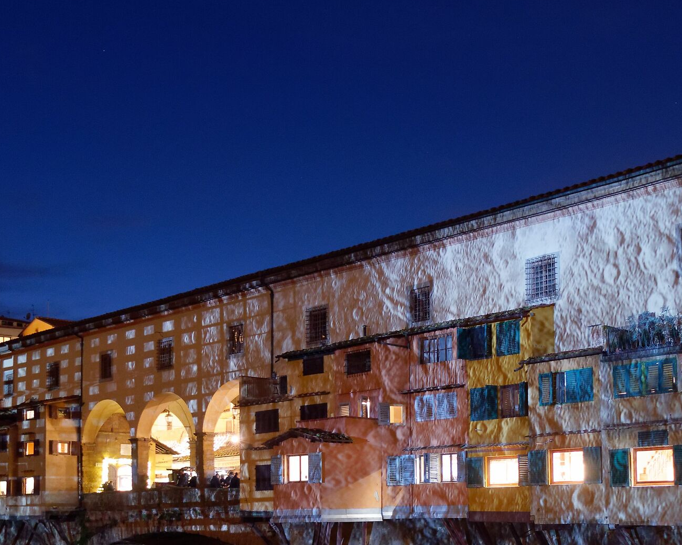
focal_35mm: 54
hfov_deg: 34.7
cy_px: 447
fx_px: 1090
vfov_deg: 27.5
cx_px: 378
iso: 400
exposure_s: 1/6
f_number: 1.8
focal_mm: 15
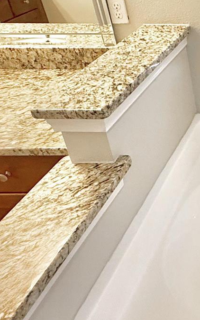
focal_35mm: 45
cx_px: 336
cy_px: 67
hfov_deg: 21.5
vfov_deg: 42.5
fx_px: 392
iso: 200
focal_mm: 2.22
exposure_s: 1/120
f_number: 2.2
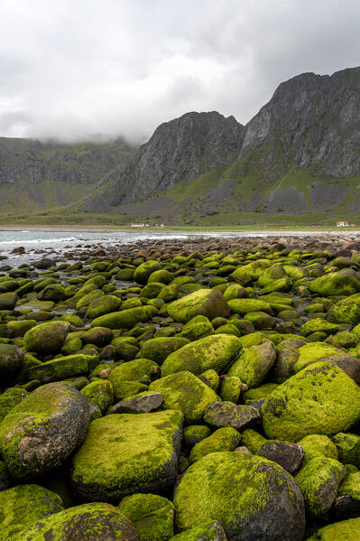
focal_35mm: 27
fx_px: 405
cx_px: 180
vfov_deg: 67.4
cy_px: 270
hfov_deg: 47.9
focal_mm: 18
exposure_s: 1/200
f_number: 7.1
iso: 100
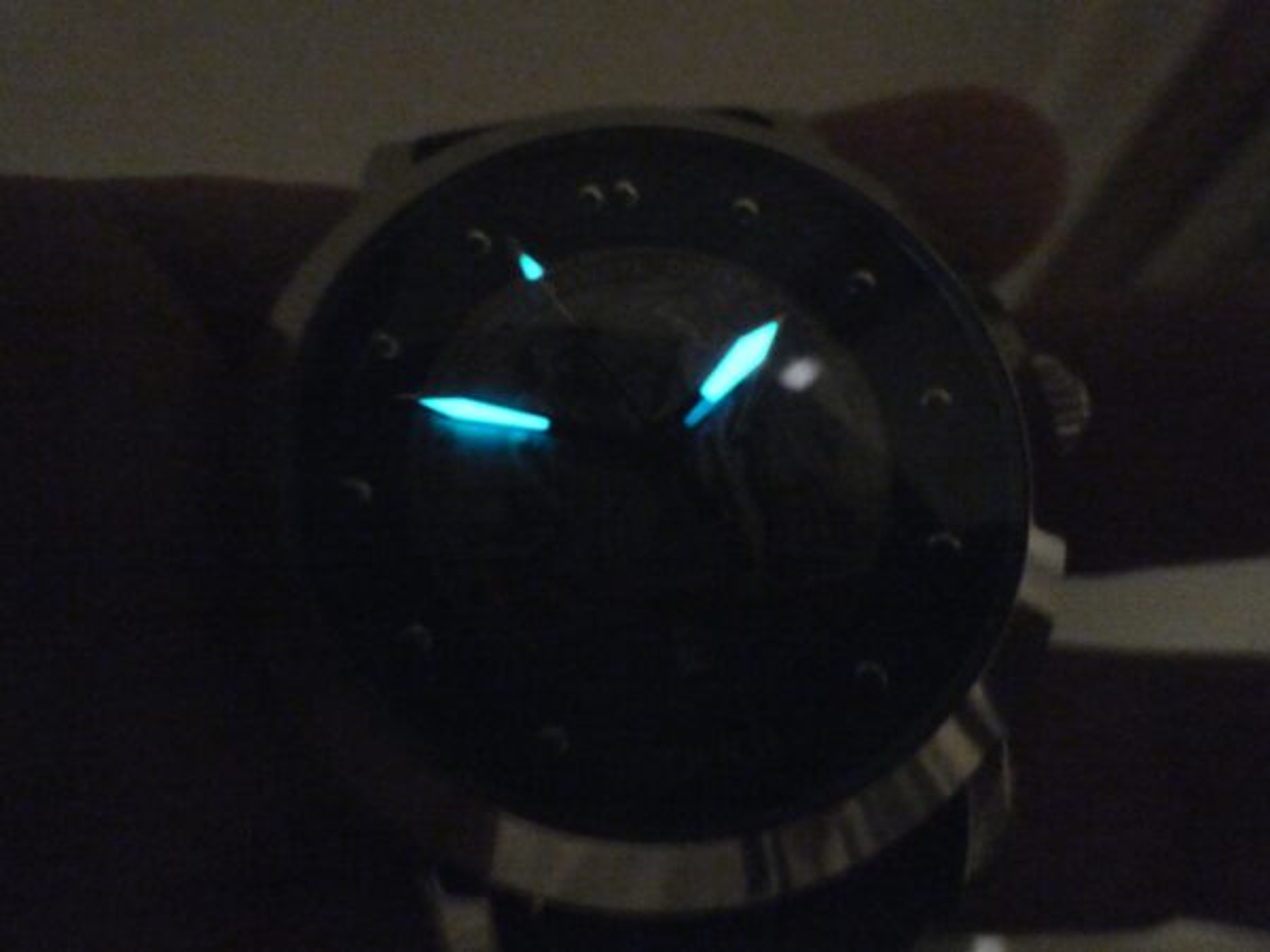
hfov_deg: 81.7
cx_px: 635
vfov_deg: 66.0
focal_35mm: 20
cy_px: 476
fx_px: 734
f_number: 2.8
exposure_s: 1/2
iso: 3200
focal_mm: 3.6
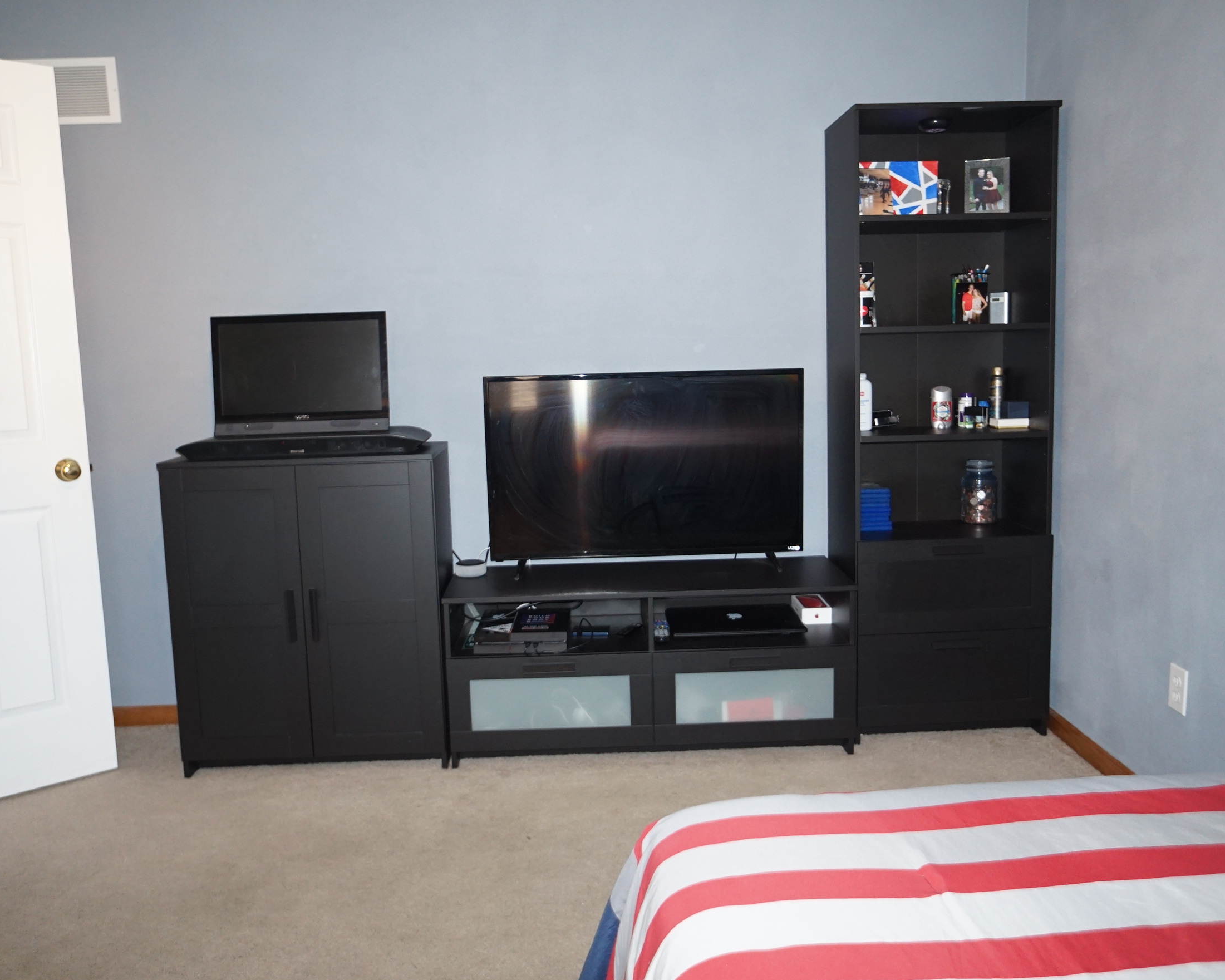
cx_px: 617
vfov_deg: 51.5
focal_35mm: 28
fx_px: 1015
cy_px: 485
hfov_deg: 62.2
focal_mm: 16
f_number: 2.8
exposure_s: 1/160
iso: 800
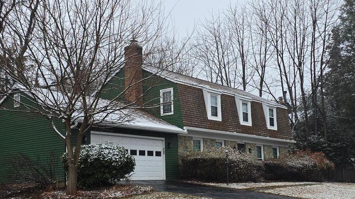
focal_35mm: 50
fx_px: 471
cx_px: 193
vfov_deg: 23.8
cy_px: 132
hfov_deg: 41.3
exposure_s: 1/180
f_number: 1.7
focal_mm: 6.3
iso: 25
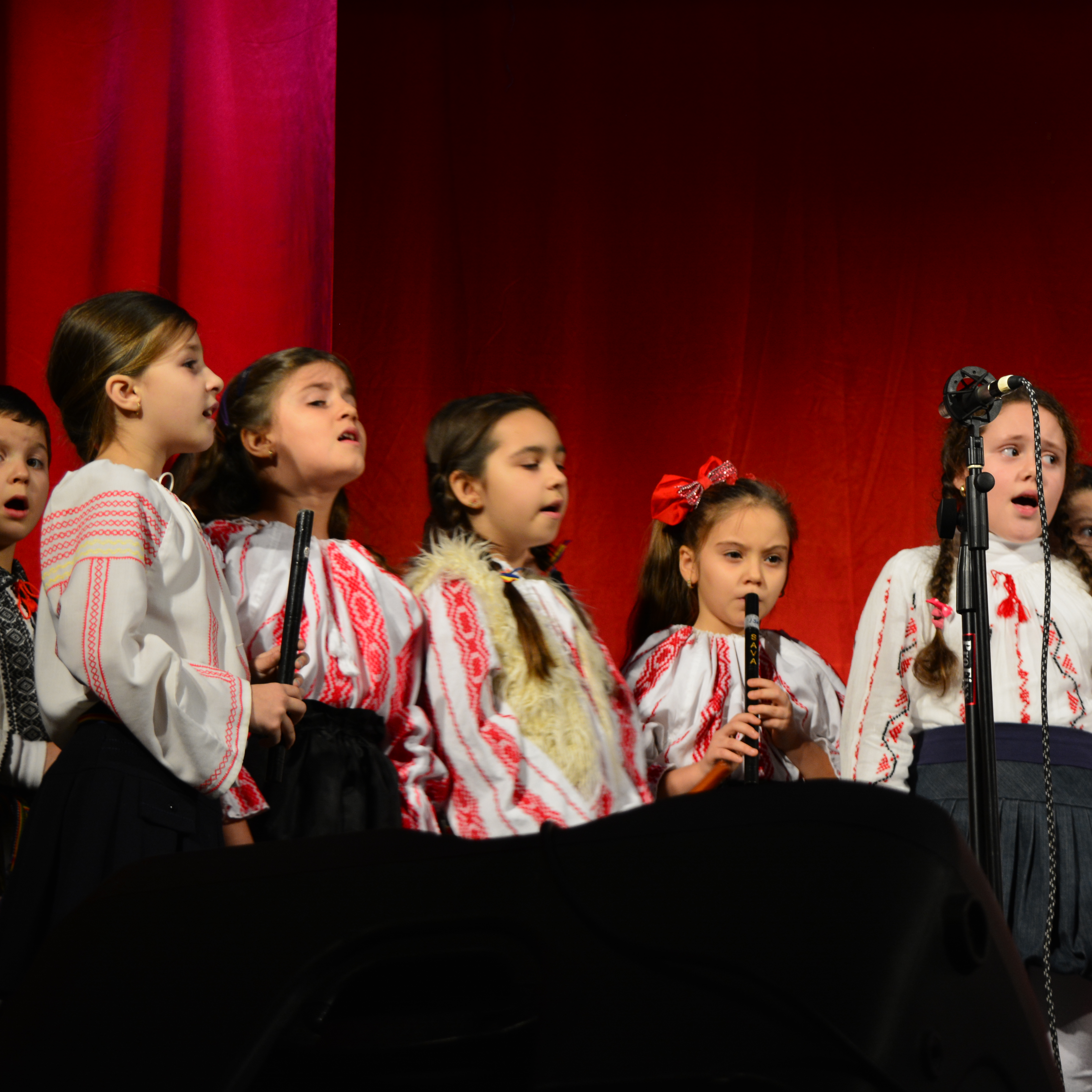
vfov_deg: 20.0
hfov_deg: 20.0
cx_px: 674
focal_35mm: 87
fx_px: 3092
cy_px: 545
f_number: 5.6
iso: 500
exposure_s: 1/30
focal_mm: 45
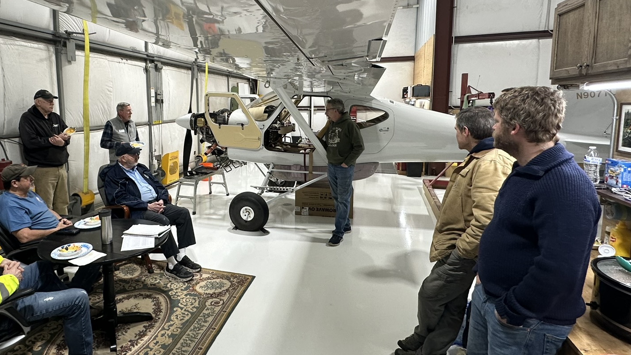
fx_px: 368
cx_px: 233
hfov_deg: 79.6
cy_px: 142
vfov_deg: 51.1
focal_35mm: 22
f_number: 2.2
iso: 160
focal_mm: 2.22
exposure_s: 1/120
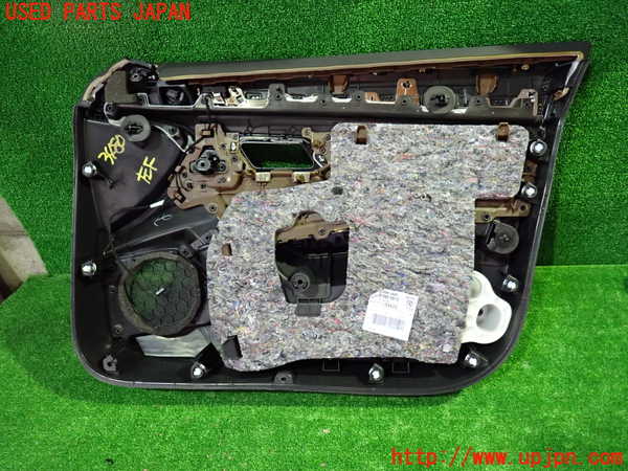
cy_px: 236
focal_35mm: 25
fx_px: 454
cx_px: 314
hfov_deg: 69.4
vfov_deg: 54.9
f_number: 2
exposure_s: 1/30
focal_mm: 4.5
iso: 640
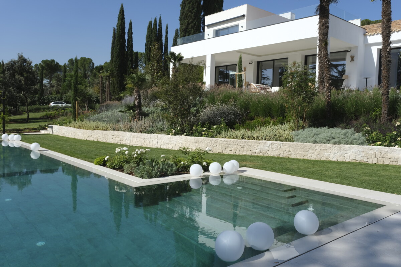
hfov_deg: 63.7
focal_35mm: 29
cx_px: 200
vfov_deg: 45.0
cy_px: 134
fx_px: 323
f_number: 14
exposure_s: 1/125
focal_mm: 19.2
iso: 160
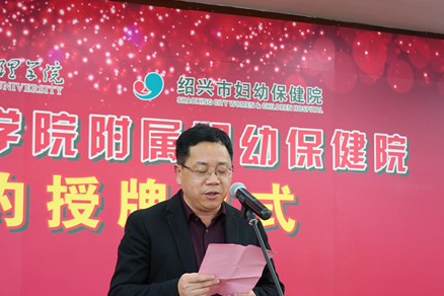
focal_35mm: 58
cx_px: 196
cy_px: 202
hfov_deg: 34.4
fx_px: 715
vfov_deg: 23.3
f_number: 4
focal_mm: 41
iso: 1000
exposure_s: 1/50
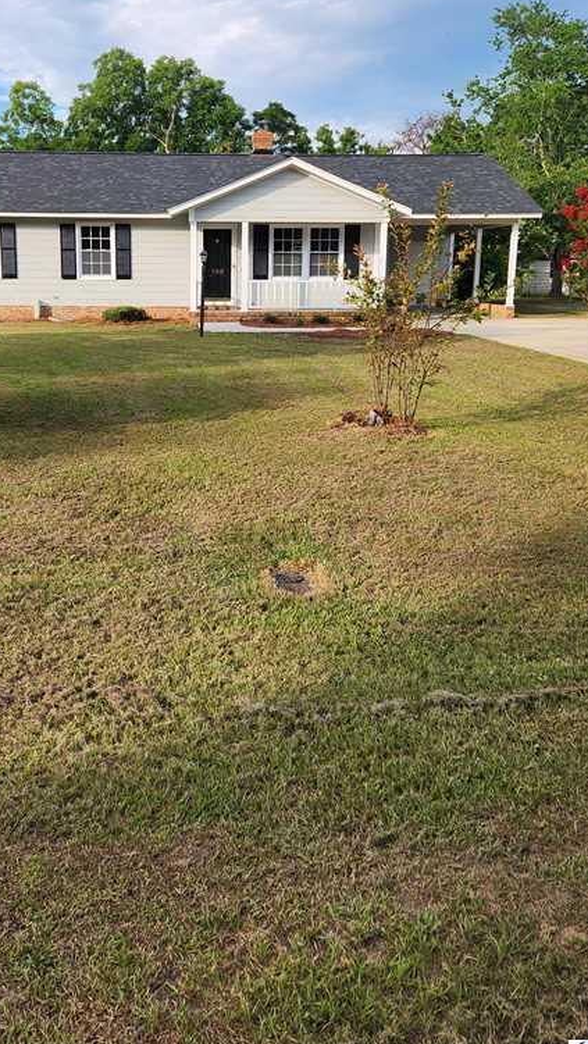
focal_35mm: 32
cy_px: 432
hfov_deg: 36.6
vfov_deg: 60.6
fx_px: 886
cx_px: 242
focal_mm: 5.4
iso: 20
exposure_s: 1/518
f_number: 1.8
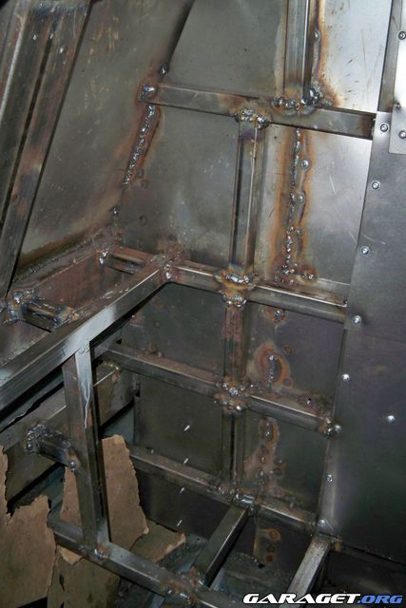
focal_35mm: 37
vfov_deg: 51.9
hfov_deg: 36.0
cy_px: 304
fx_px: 626
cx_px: 203
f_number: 3.1
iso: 200
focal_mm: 7.9
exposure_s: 1/30
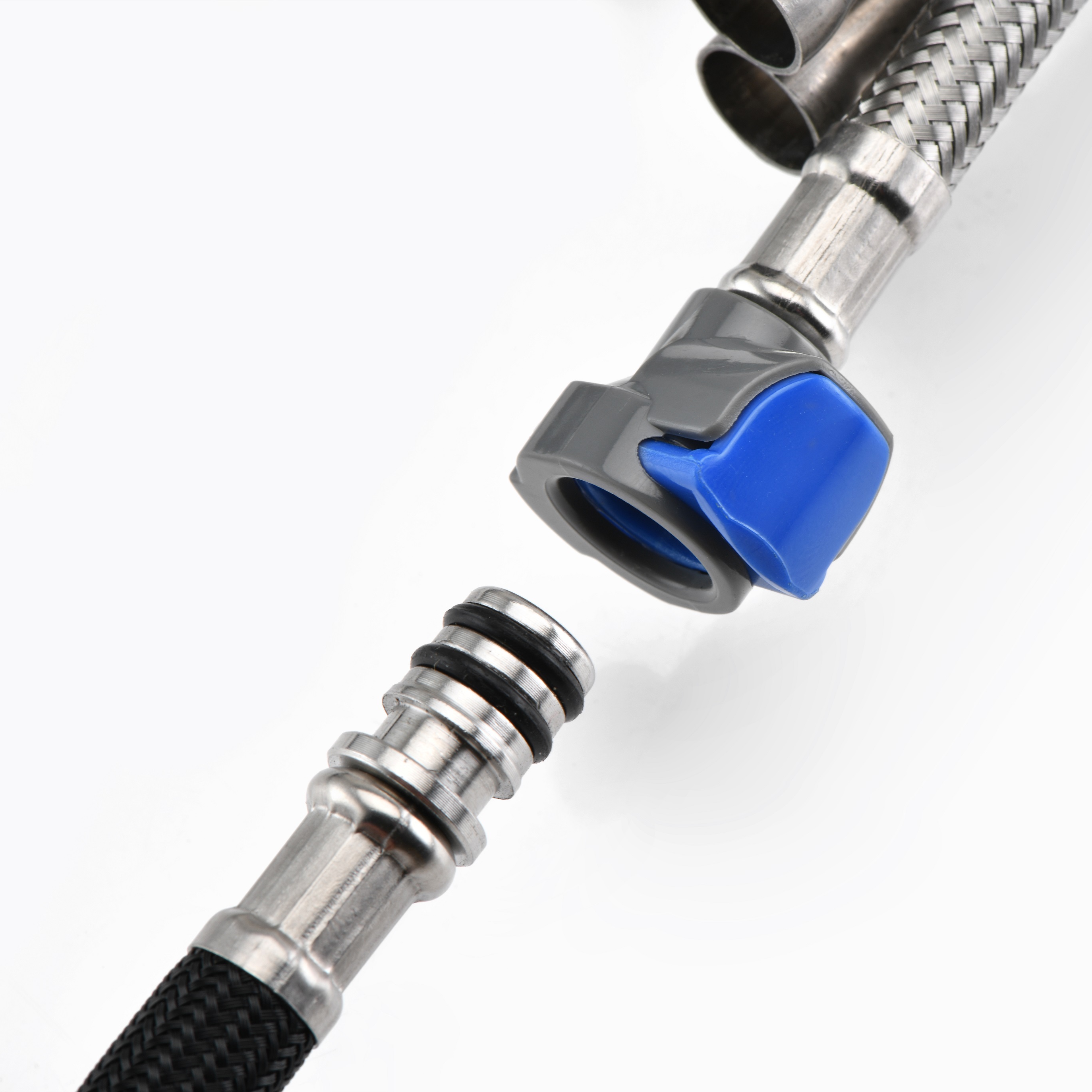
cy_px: 546
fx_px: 4783
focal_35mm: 134
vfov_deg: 13.0
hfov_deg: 13.0
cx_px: 644
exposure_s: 1/160
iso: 80
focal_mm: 105
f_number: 25
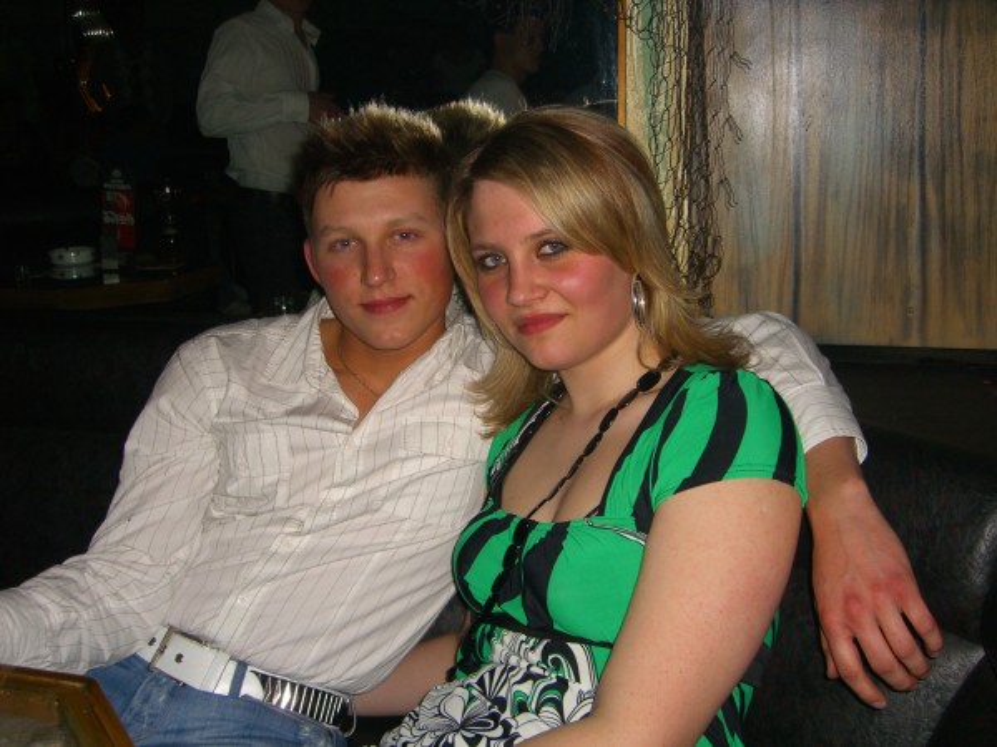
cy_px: 374
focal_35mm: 38
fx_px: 1094
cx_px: 498
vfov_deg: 37.7
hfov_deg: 49.0
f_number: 2.8
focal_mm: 7.9
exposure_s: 1/60
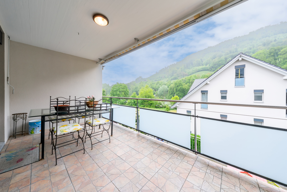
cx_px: 144
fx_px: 96
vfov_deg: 90.0
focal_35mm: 12
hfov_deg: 112.6
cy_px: 96
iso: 400
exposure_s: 1/15
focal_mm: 12
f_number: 22
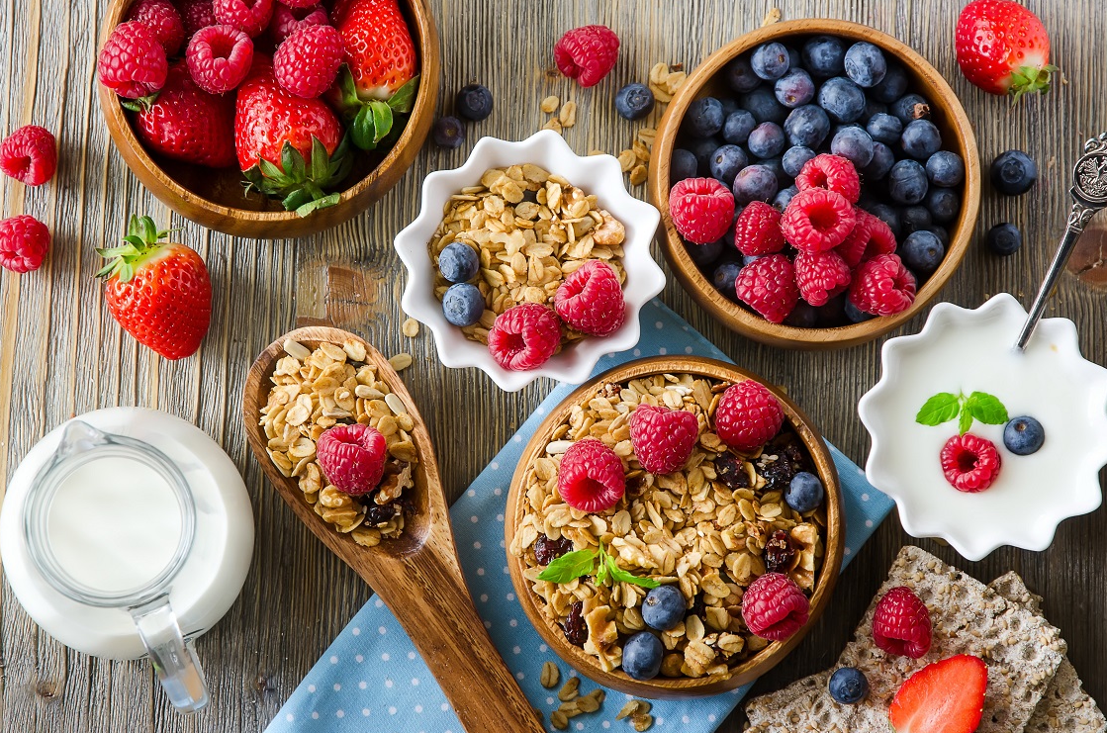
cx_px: 548
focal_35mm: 105
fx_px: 3208
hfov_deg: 19.6
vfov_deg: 13.0
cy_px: 370
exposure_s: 1/8
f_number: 7.1
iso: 125
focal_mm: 65
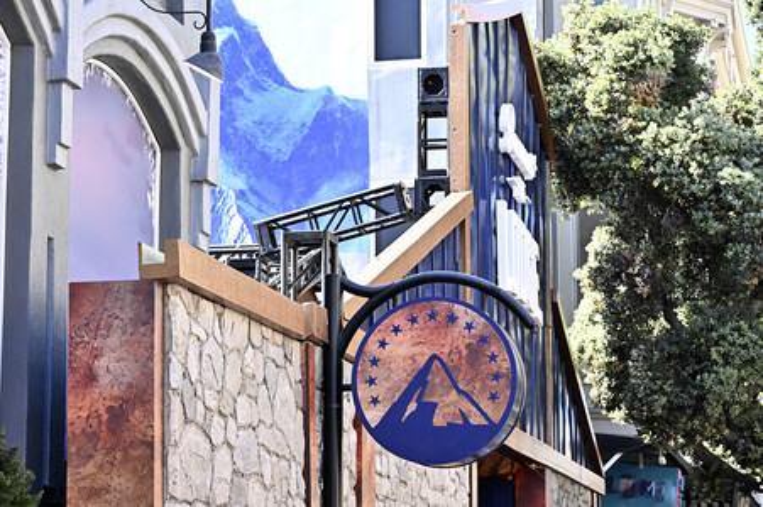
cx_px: 382
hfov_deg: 19.5
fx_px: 2224
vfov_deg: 13.0
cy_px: 254
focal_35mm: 105
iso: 1600
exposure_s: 1/400
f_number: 9
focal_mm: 105
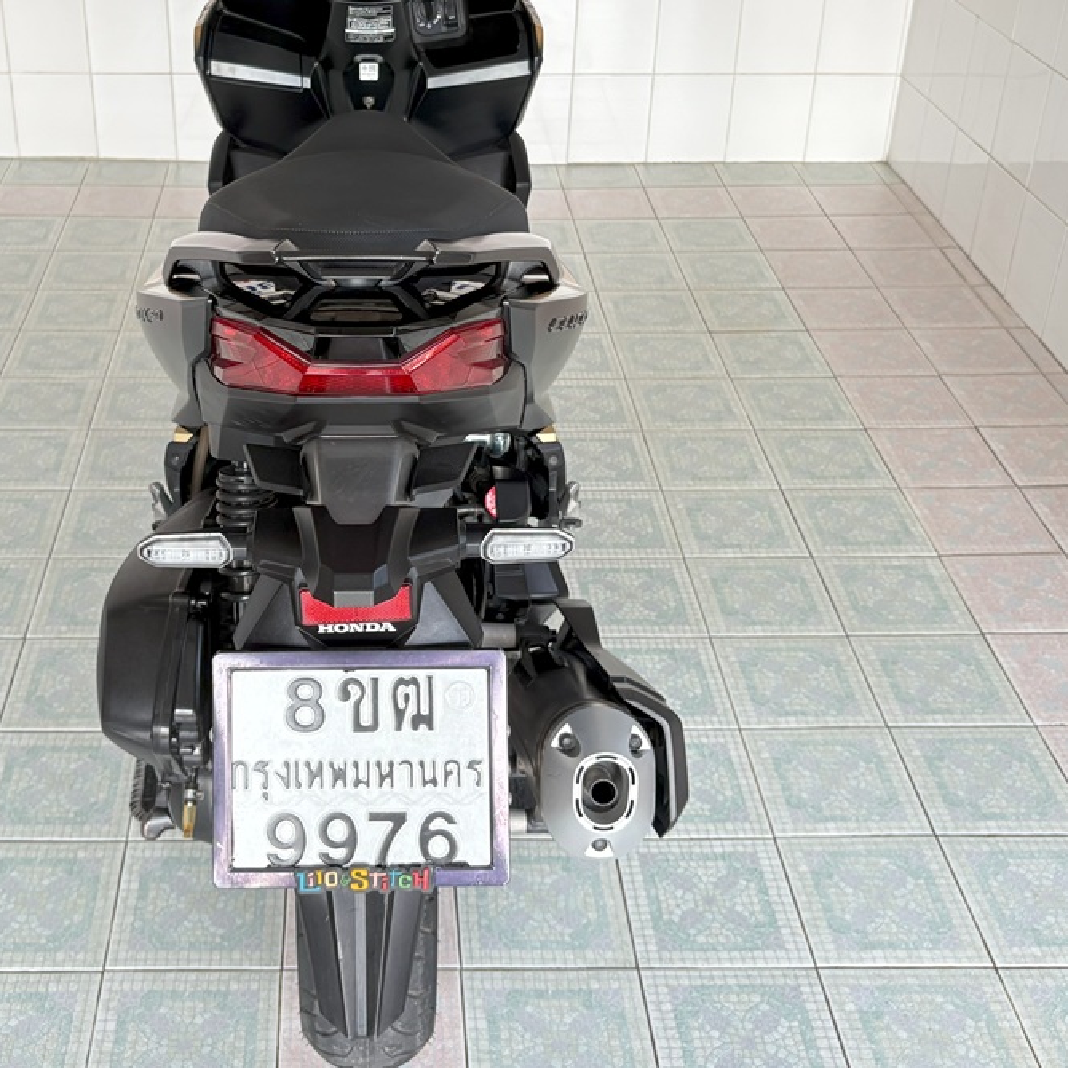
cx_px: 372
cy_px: 356
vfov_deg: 37.9
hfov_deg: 38.0
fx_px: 1536
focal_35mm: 44
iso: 125
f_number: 1.6
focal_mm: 5.96
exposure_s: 1/74
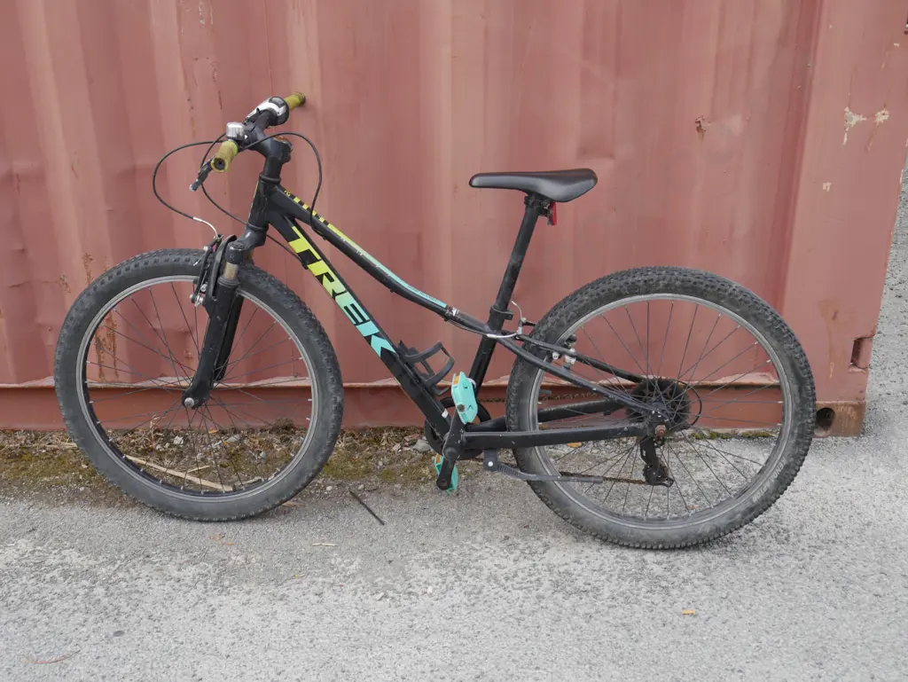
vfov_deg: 32.9
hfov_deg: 42.9
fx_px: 1155
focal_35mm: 44
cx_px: 454
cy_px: 341
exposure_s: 1/160
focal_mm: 22
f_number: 5.6
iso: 200
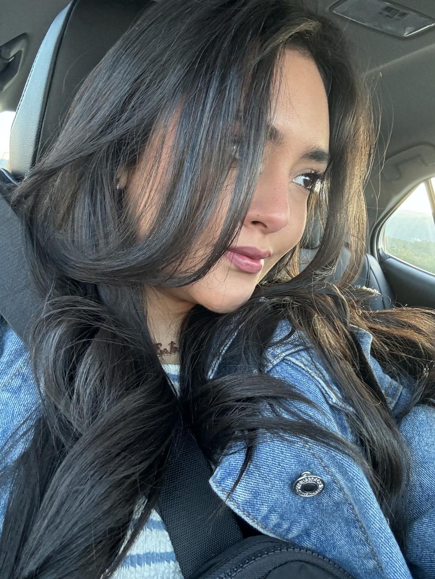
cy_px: 290
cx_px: 218
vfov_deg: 60.0
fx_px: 503
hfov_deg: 46.8
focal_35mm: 30
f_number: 1.9
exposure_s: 1/60
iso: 200
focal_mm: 2.69
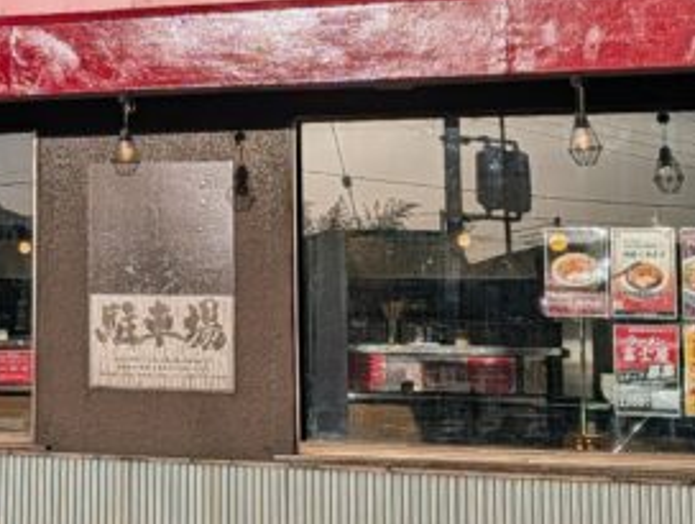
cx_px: -64
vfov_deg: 12.9
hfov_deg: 16.9
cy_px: -31
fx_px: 2273
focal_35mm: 113
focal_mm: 6.9
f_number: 1.68
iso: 22
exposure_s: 1/19608
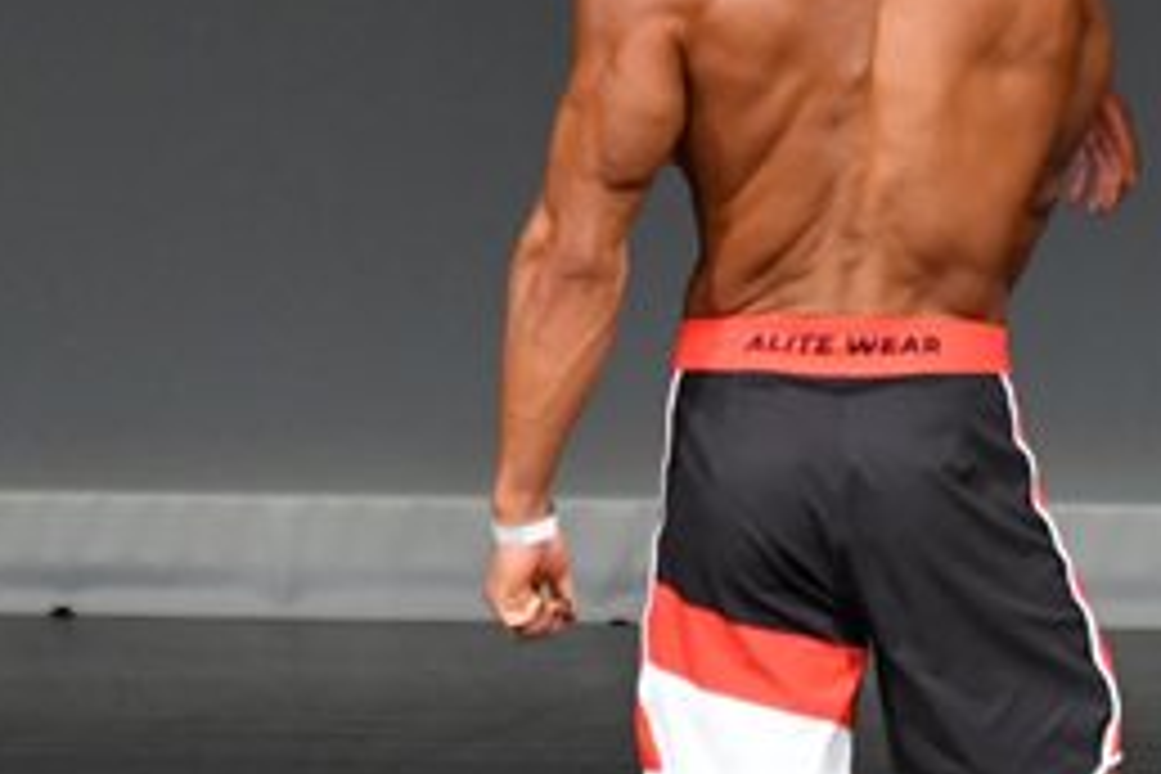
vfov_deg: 1.5
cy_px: 464
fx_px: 30538
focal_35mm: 947
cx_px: 1136
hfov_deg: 2.2
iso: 4000
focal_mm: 210
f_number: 5.6
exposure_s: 1/400
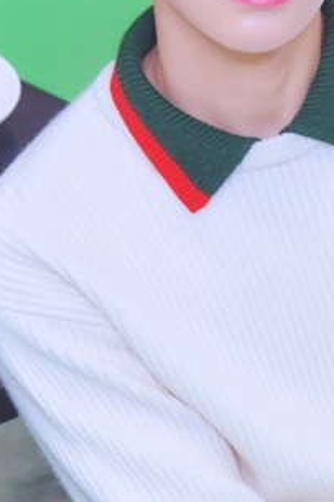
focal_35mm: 379
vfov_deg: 5.4
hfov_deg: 3.6
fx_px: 5280
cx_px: 339
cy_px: 315
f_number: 8
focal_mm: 140
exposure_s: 1/125
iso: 800
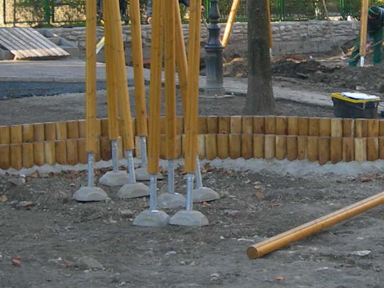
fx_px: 1442
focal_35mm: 130
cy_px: 130
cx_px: 319
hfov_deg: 15.1
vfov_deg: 11.4
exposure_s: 1/142
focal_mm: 7.8
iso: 100
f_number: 2.8
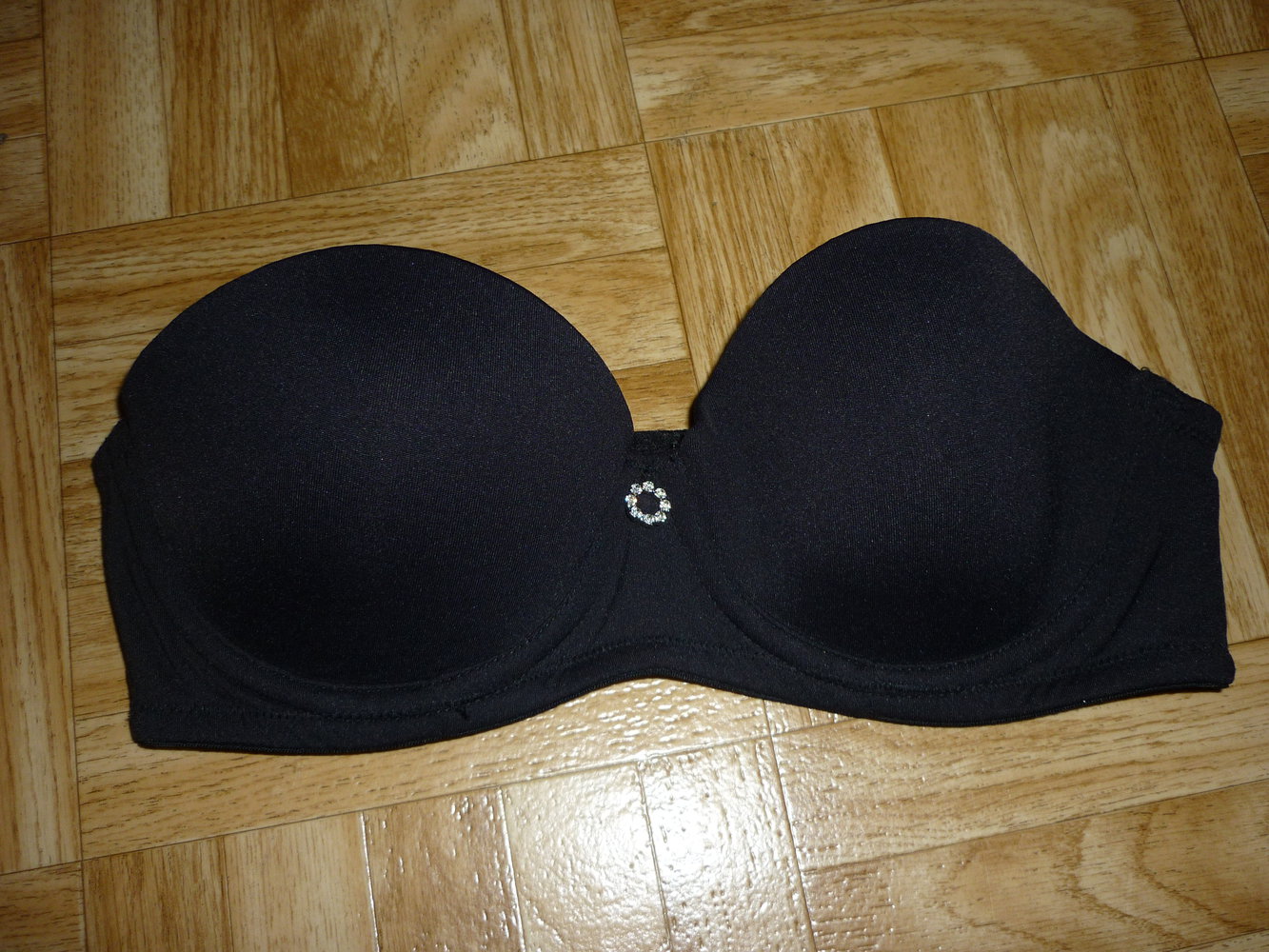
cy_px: 476
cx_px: 634
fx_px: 1210
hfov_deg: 55.3
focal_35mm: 33
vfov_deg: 43.0
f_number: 2.8
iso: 100
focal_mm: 5.5
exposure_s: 1/125
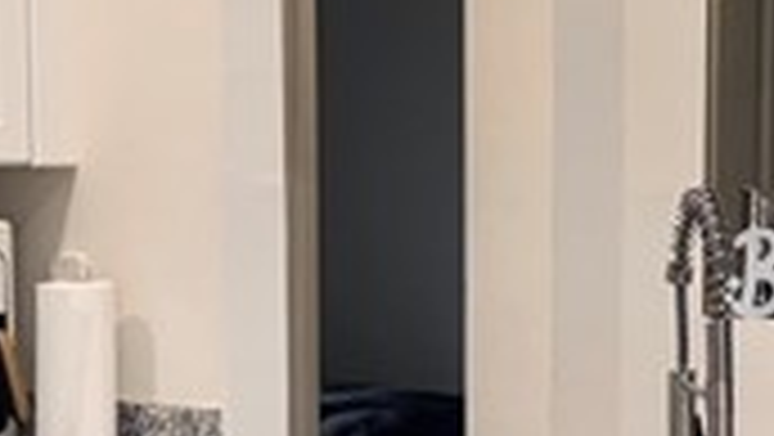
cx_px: 675
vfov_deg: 7.7
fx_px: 3204
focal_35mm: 156
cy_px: 602
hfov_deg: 13.7
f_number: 1.78
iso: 125
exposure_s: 1/120
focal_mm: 6.76
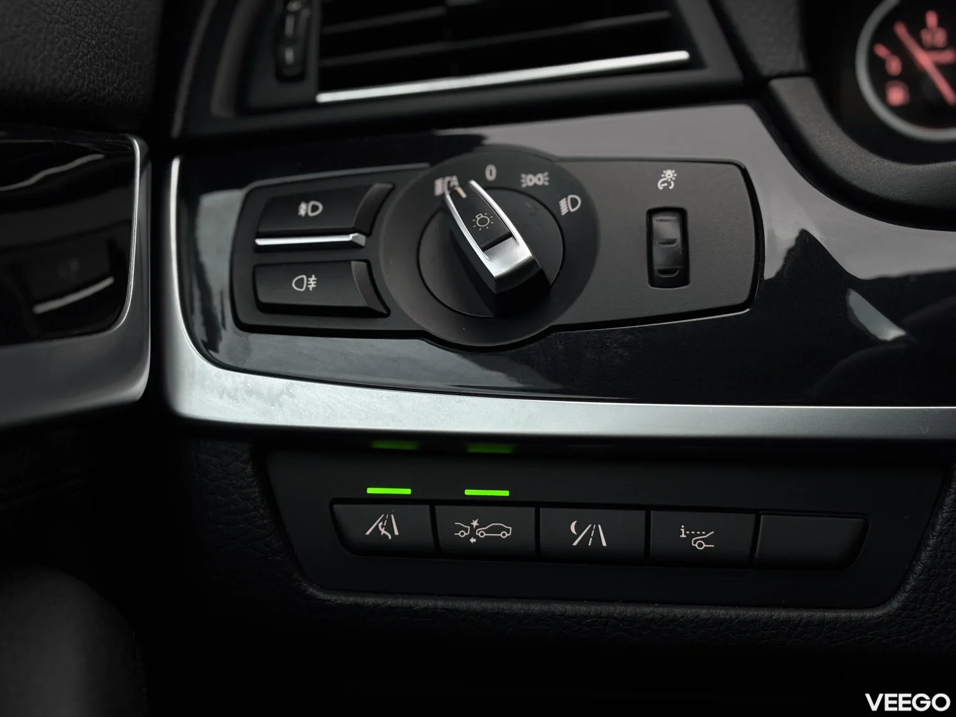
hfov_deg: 36.8
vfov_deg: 28.0
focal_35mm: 52
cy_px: 358
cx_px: 478
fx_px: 1436
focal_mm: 5.96
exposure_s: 1/60
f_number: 1.6
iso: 125
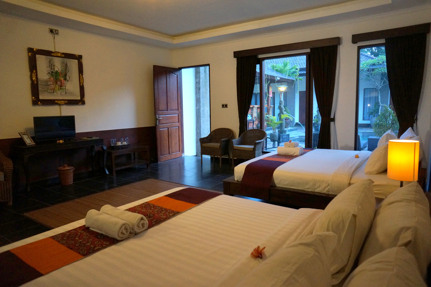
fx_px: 287
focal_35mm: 24
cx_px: 216
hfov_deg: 73.8
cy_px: 144
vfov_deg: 53.0
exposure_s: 1/80
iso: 1600
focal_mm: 16
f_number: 4
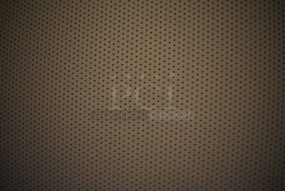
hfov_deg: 67.3
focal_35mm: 27
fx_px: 214
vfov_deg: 48.0
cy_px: 96
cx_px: 142
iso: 3200
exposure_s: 1/60
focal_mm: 18
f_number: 3.5
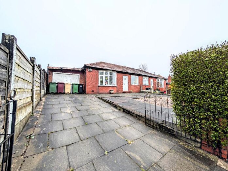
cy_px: 86
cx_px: 114
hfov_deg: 110.4
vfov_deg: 94.7
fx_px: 79
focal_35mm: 12
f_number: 1.7
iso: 52
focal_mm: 2.02
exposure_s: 1/497
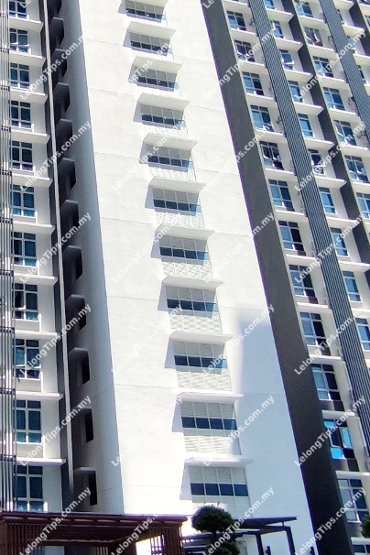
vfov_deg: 45.6
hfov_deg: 29.2
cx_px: -23
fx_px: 647
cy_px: 177
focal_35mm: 42
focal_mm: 1.65
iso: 50
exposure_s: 1/1997
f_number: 2.2
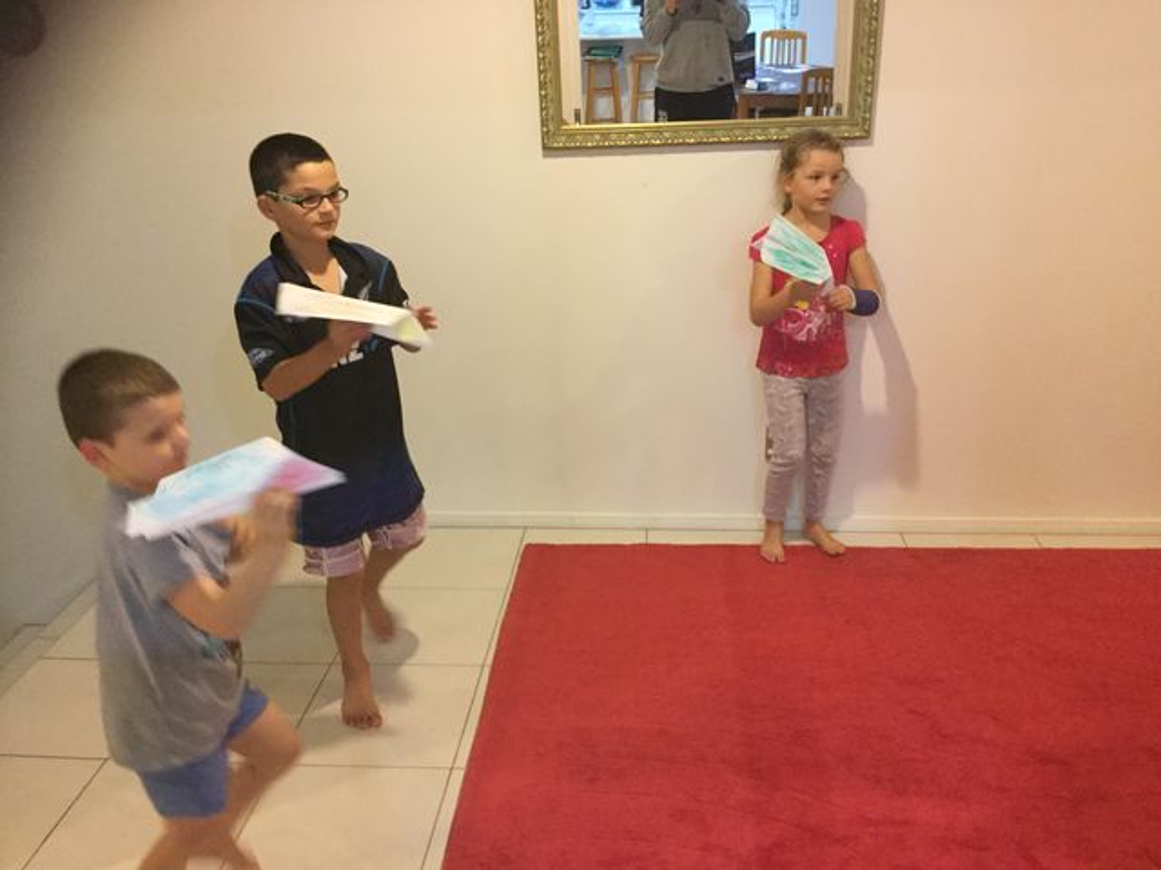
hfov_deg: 58.4
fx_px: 1040
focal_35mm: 31
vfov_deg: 45.4
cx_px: 580
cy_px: 435
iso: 200
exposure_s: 1/20
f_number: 2.4
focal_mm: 3.3
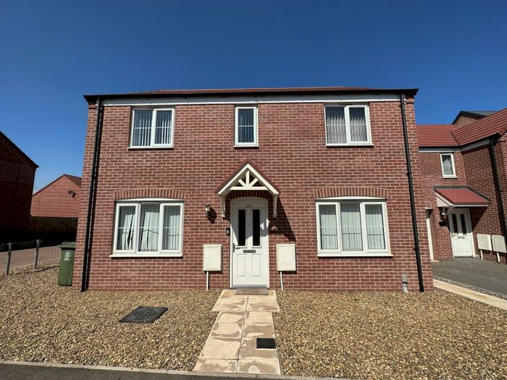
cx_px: 254
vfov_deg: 85.7
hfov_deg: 102.1
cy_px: 190
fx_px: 205
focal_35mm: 14
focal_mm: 2.22
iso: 50
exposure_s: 1/4292
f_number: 2.2
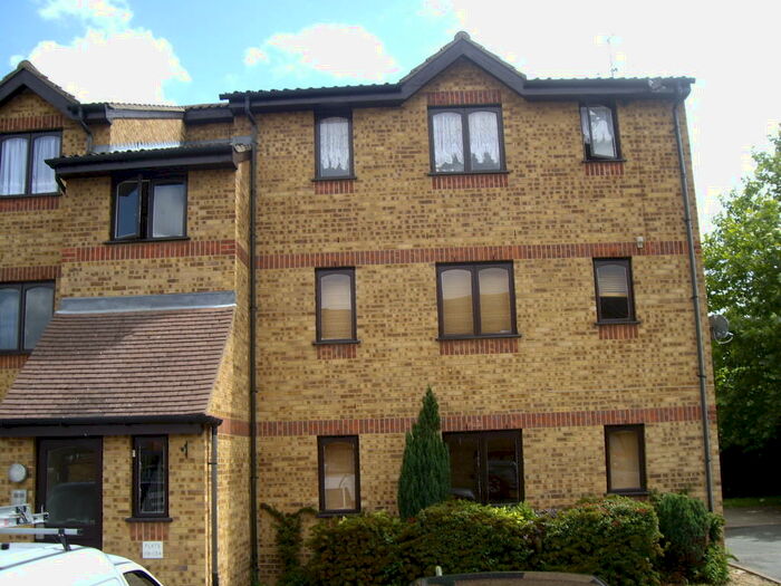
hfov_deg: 49.0
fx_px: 857
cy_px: 293
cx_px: 390
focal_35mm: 38
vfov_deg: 37.7
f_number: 4.3
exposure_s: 1/125
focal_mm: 6.2
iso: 50
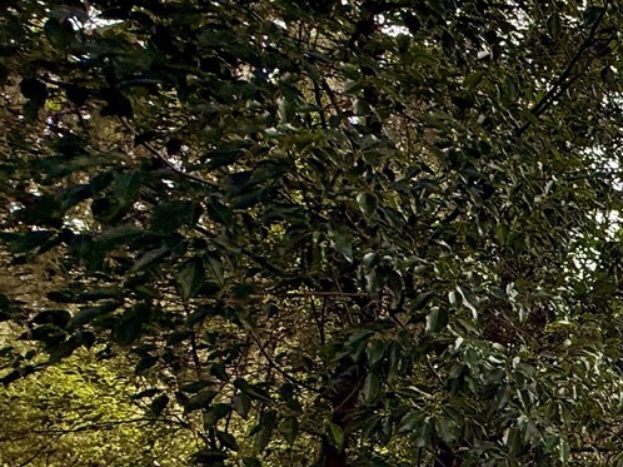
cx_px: 992
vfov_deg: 31.4
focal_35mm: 45
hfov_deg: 26.3
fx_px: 809
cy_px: 372
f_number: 2.2
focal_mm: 2.22
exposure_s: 1/502
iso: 64
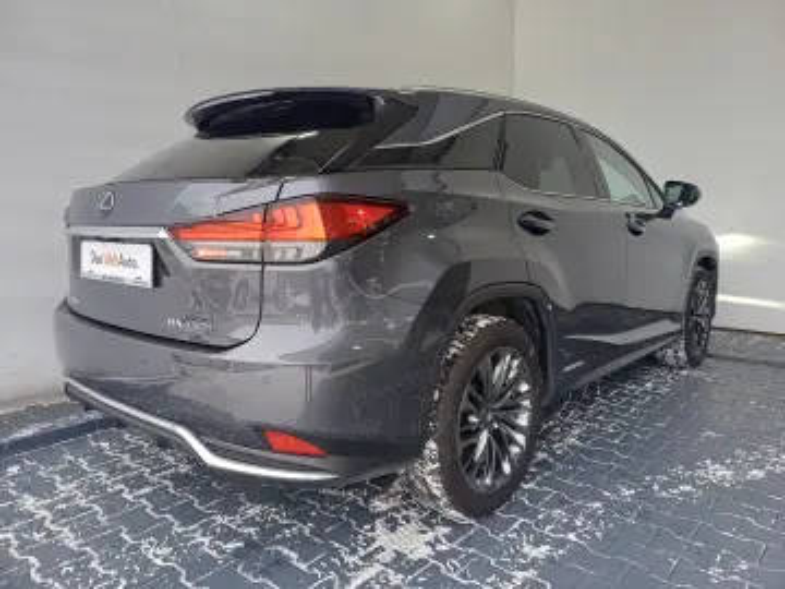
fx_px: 567
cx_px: 392
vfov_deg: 54.9
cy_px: 294
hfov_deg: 69.4
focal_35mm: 25
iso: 50
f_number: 1.8
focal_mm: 4.65
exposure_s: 1/124
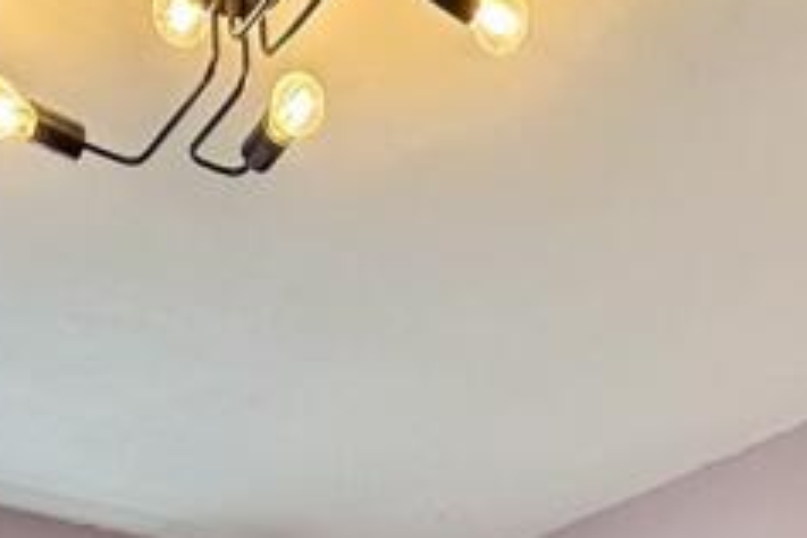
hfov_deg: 31.9
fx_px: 1412
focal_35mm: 63
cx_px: 439
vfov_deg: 16.5
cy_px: 1069
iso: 64
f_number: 2.2
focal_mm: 2.22
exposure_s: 1/212
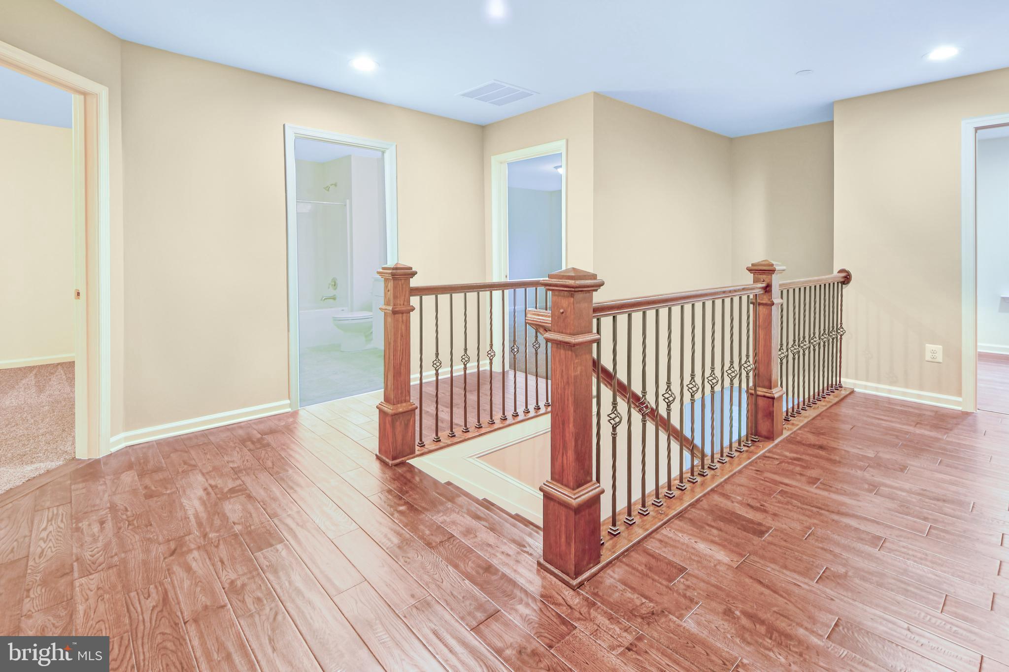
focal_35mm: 15
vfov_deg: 77.3
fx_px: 420
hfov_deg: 100.4
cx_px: 504
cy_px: 336
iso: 100
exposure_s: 2
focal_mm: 10
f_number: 5.6
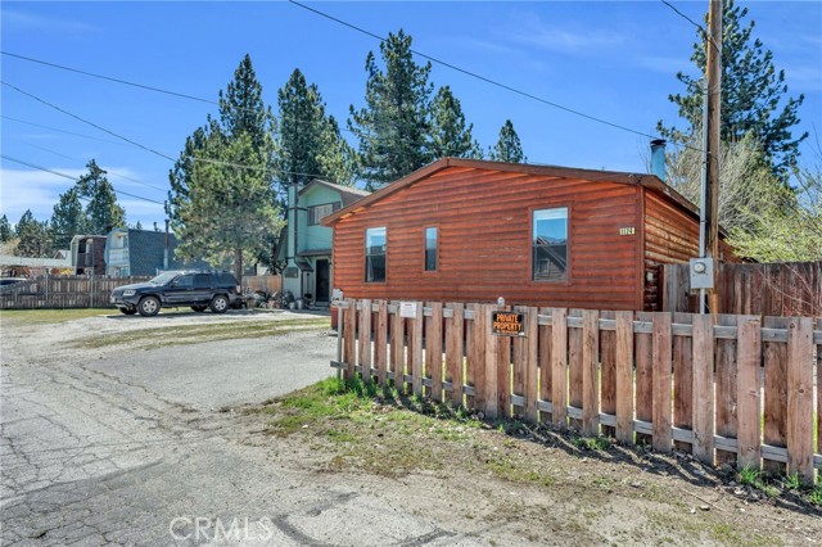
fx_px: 470
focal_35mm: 21
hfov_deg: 82.3
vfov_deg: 60.4
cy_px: 274
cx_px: 411
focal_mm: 20.6
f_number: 11
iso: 100
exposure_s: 1/100
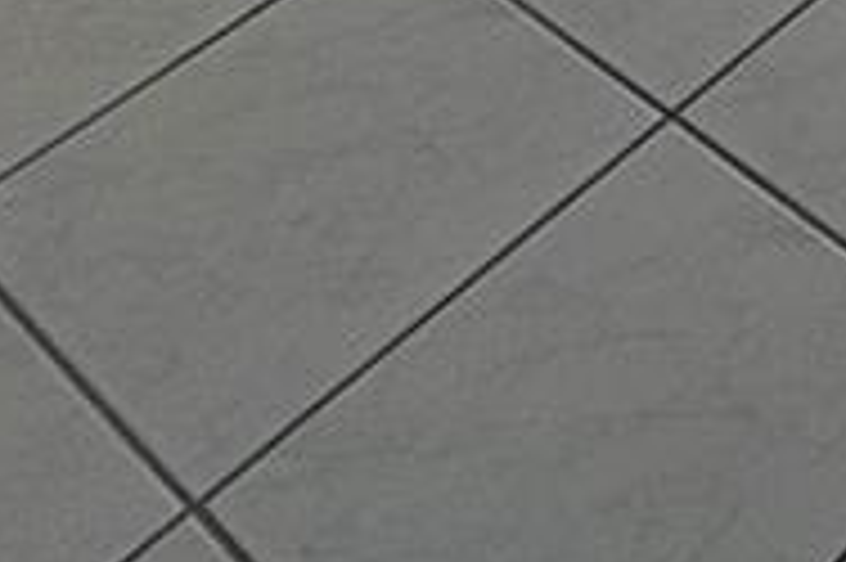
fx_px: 2184
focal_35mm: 93
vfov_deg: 10.5
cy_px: -1111
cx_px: 1395
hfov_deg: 18.5
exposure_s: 1/132
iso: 100
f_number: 2.2
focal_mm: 2.22
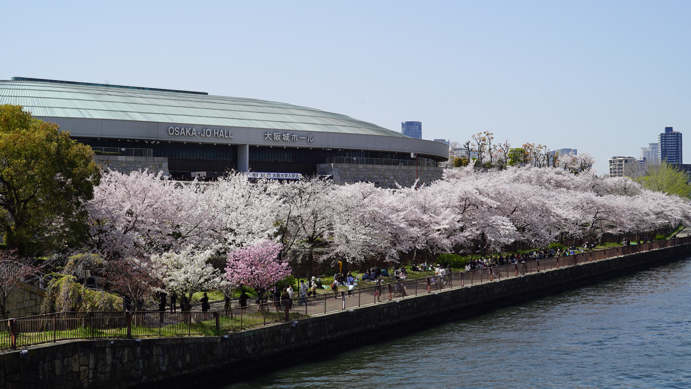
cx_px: 345
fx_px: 861
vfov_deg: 25.4
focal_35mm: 47
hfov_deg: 43.7
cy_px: 158
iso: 100
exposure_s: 1/80
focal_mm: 44
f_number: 14
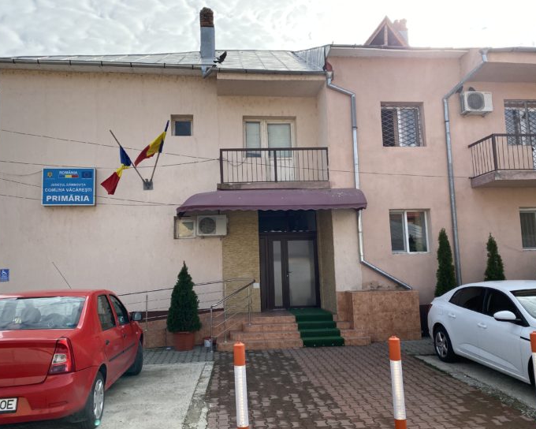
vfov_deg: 51.5
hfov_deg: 62.2
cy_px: 215
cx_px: 261
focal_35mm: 28
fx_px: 444
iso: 32
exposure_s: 1/1656
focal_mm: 4.25
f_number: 1.8
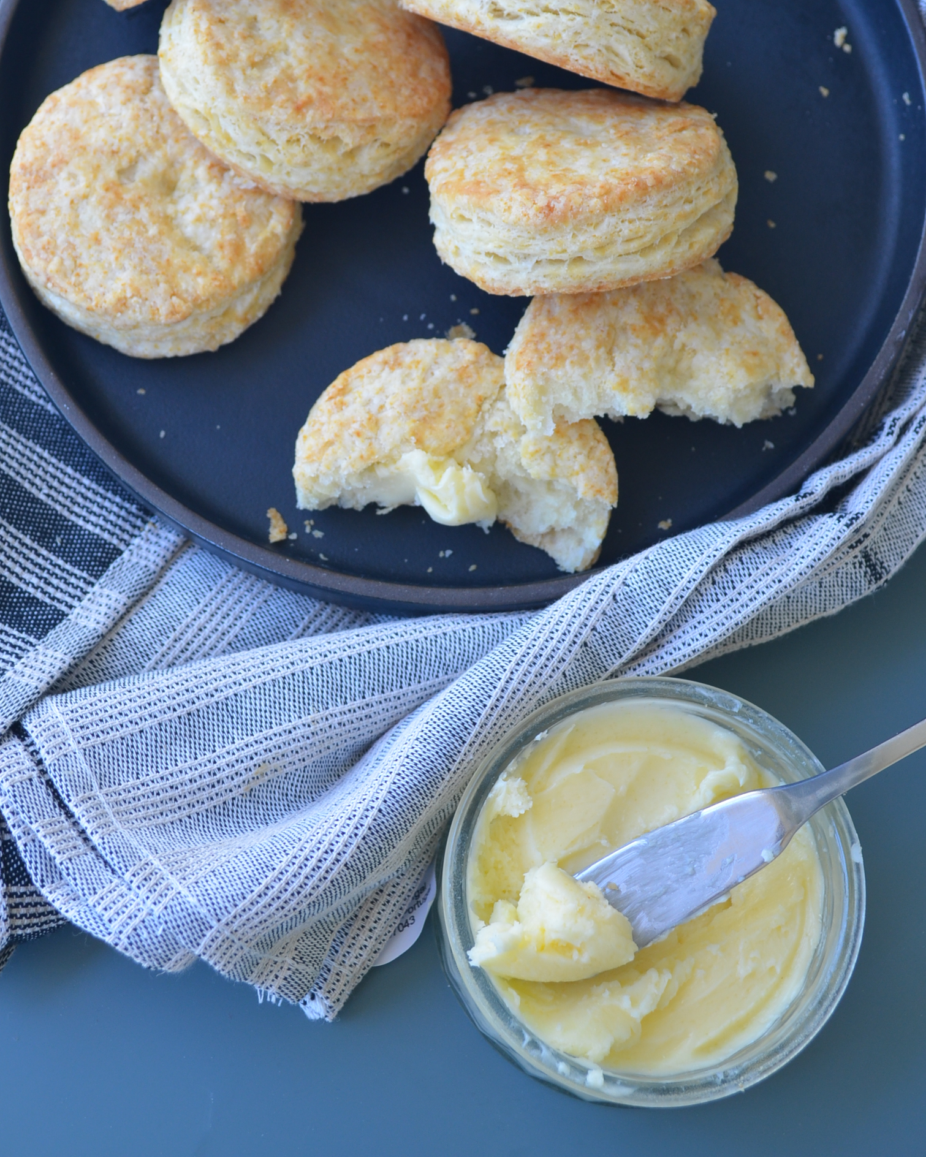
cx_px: 448
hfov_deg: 23.2
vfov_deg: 28.6
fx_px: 2260
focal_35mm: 66
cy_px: 450
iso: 400
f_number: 6.3
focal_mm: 36
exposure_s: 1/60
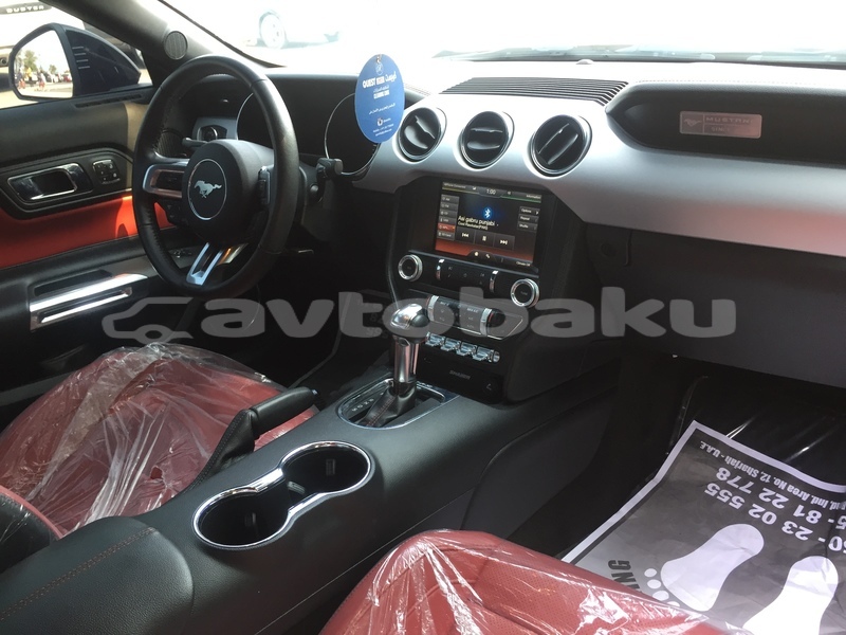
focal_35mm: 29
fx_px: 709
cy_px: 318
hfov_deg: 61.7
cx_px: 423
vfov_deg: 48.2
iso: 32
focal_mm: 4.15
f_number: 2.2
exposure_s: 1/33
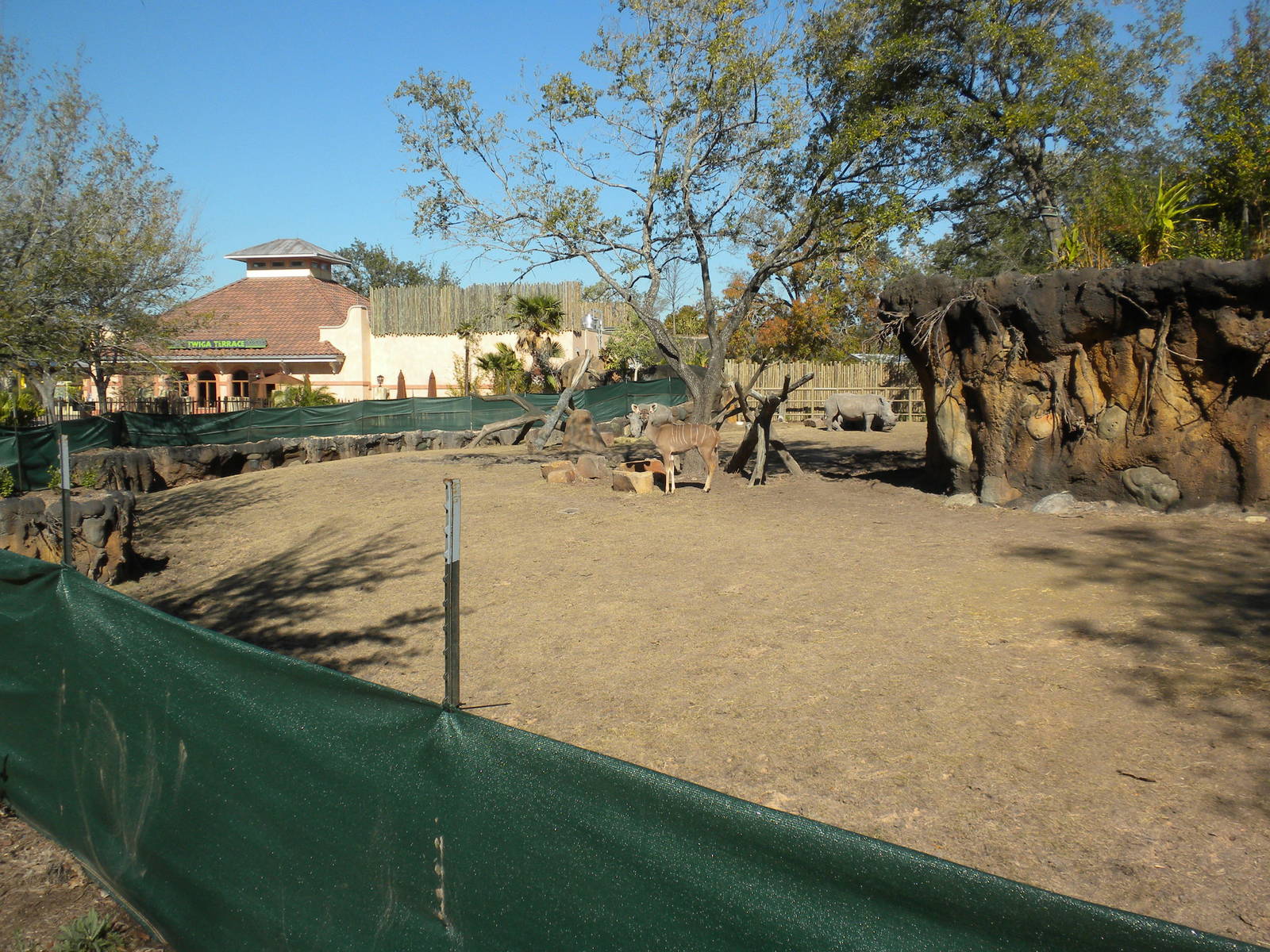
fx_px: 1357
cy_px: 476
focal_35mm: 37
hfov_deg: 50.1
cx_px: 635
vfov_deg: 38.7
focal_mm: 6.6
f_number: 10
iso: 64
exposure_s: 1/123
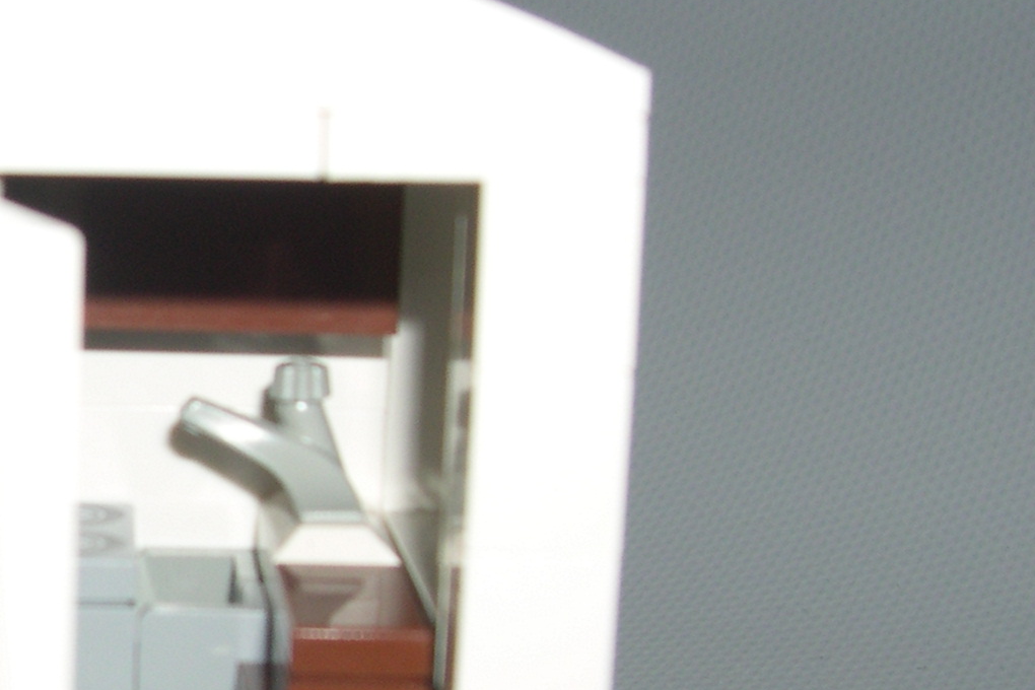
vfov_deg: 15.5
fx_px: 2530
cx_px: -114
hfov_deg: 21.8
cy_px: 421
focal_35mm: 88
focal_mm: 8
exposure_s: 1/60
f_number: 7.6
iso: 100
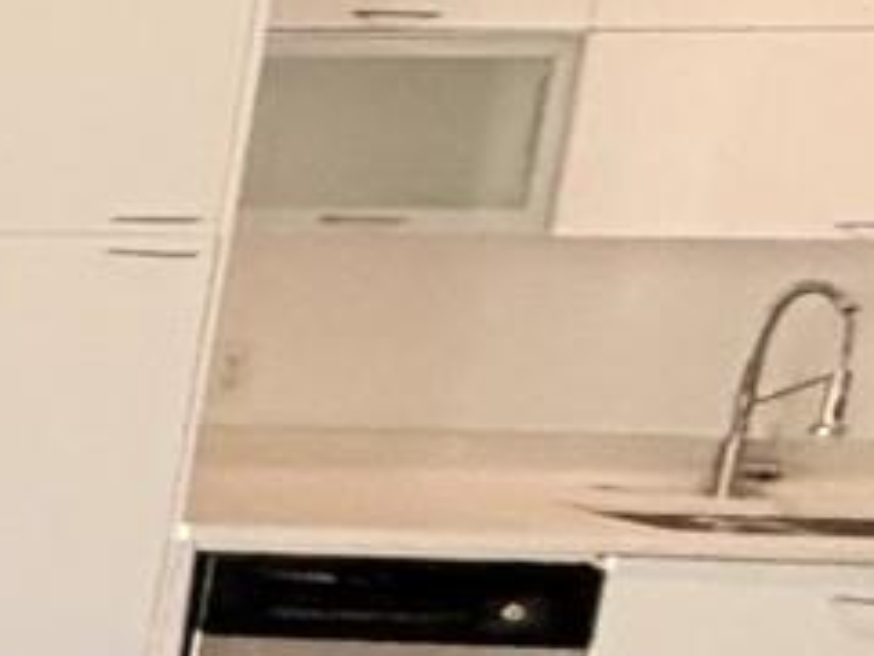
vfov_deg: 15.7
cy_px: 627
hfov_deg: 12.5
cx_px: -1545
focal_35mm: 93
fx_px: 2349
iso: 80
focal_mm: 2.22
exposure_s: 1/120
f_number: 2.2
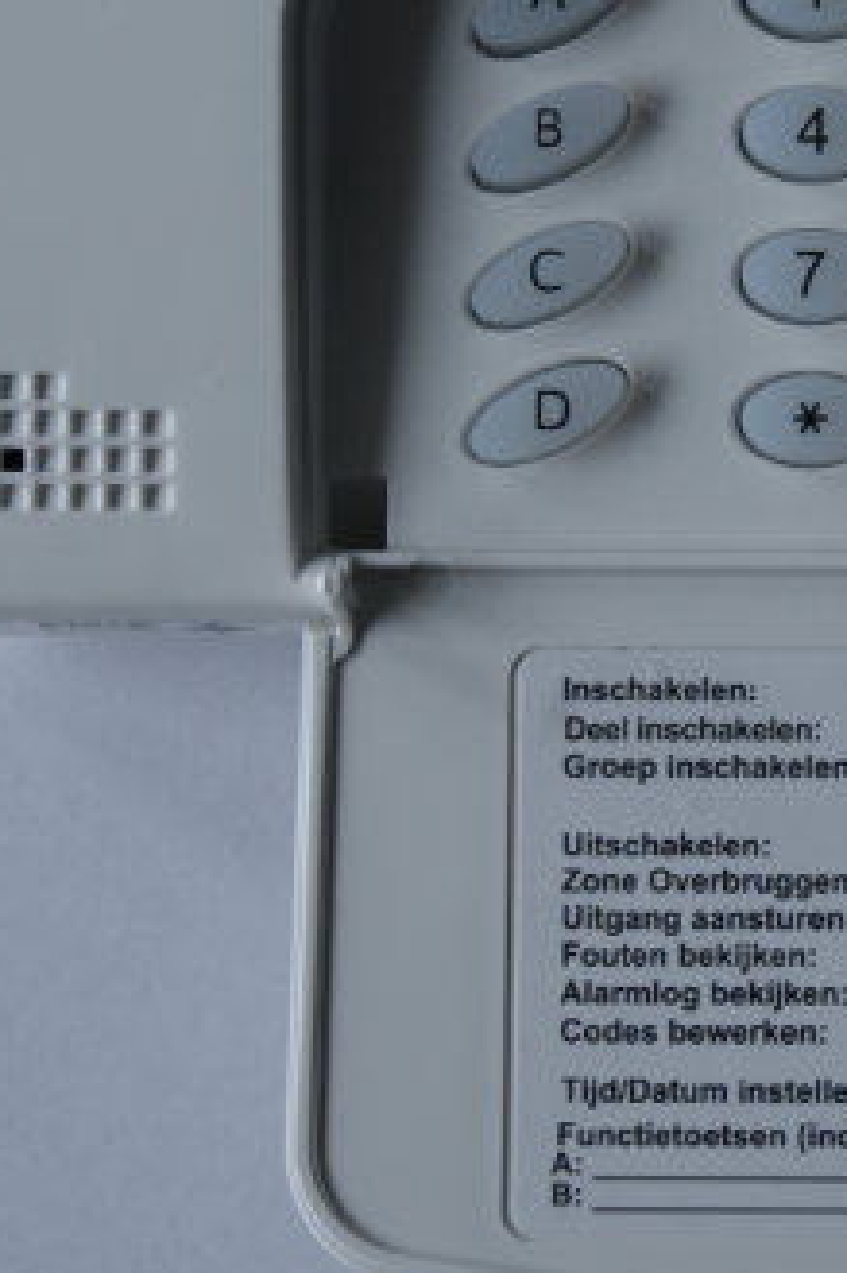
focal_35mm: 172
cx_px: 843
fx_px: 6076
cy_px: 387
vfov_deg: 11.9
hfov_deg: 7.9
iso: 400
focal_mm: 34
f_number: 4.5
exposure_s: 1/100
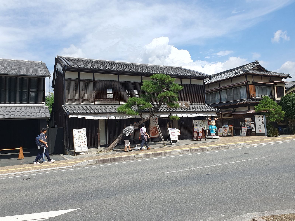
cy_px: 110
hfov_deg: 67.3
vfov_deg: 53.1
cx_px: 148
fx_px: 222
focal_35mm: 26
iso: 50
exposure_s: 1/1740
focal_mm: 4.32
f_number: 2.4
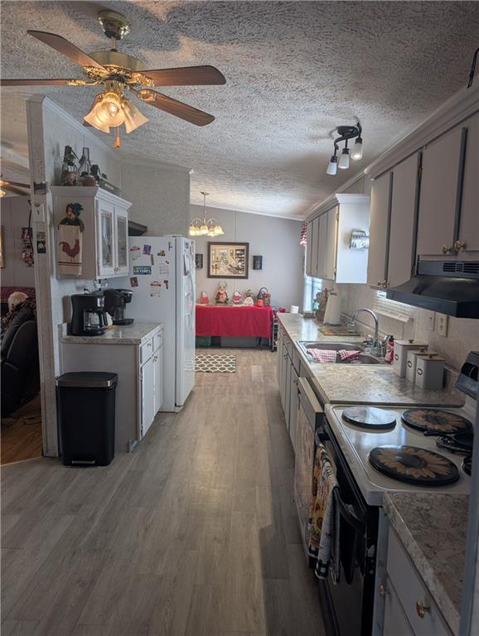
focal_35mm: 24
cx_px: 240
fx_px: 442
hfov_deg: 56.9
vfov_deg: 71.5
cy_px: 318
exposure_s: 1/256
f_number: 1.68
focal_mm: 6.9
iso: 20
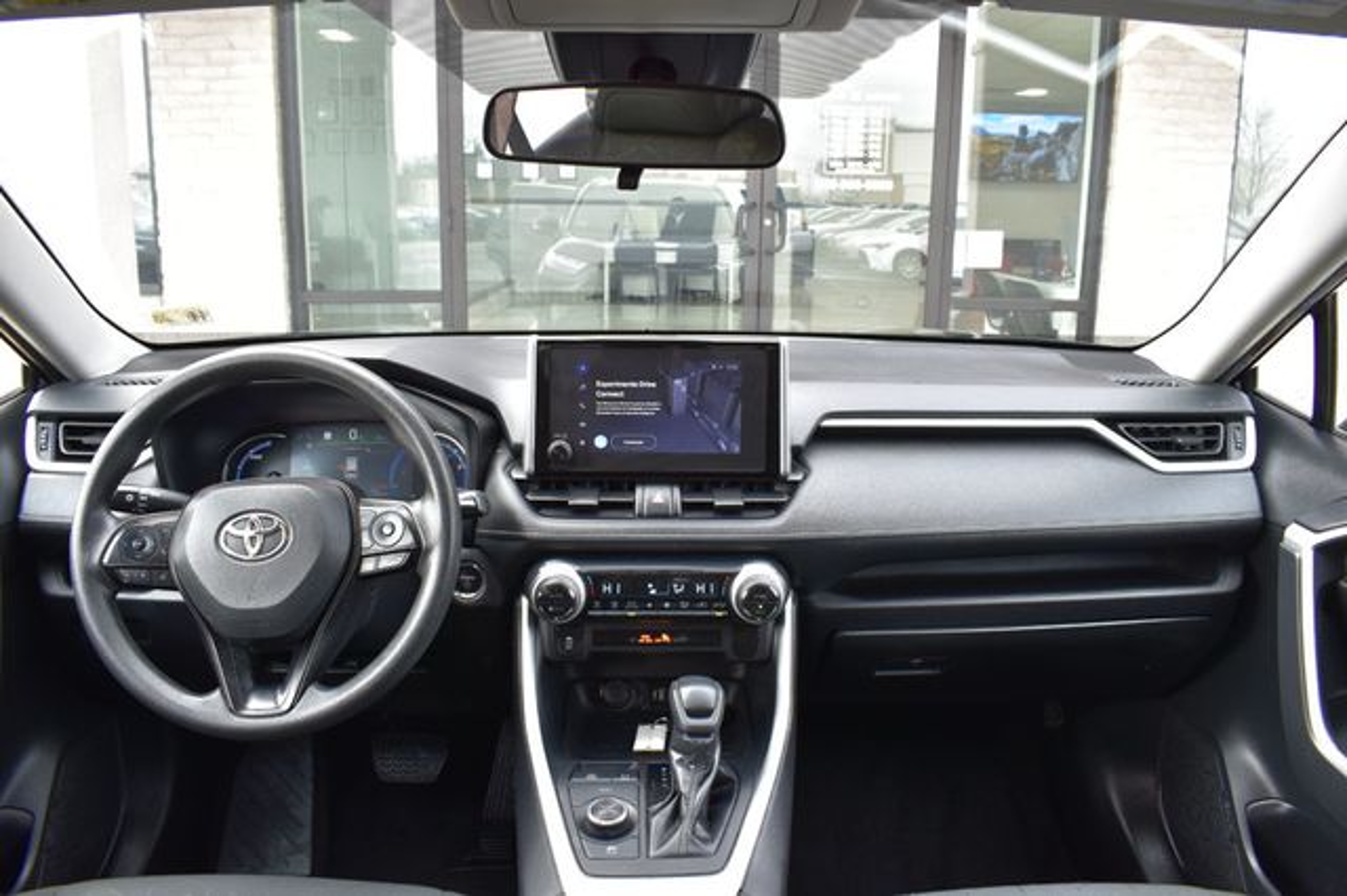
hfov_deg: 67.4
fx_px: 1010
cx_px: 674
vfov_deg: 47.9
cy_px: 448
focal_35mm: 27
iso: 400
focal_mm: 18
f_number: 7.1
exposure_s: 1/30
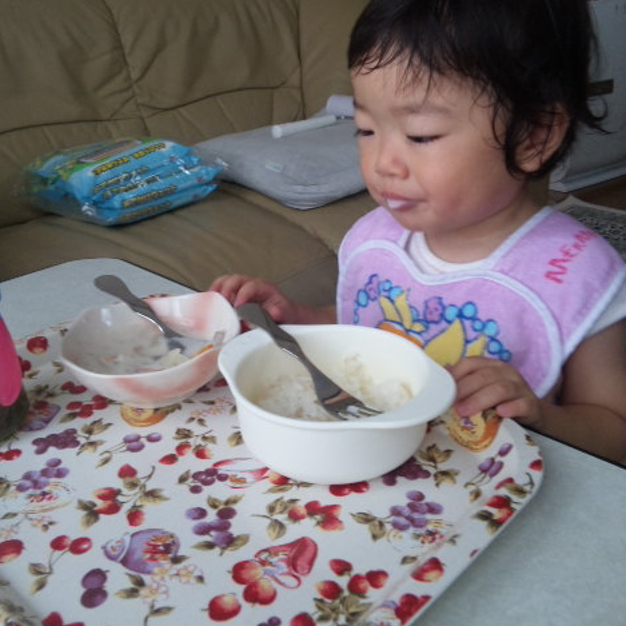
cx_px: 308
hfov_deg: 47.2
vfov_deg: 47.2
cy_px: 300
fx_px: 716
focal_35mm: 35
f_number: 2.8
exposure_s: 1/12.5
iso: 110
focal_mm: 4.82
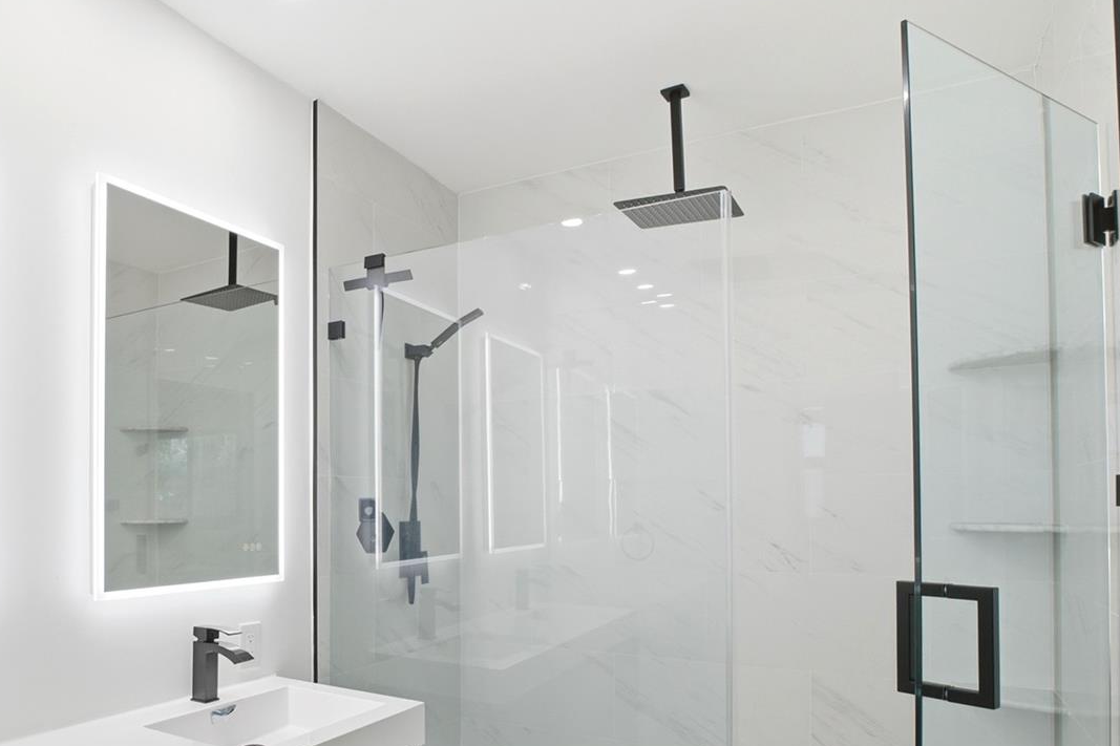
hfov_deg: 71.1
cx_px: 355
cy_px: 497
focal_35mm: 24
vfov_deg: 52.1
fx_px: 747
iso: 400
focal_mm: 11
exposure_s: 1/320
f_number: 8
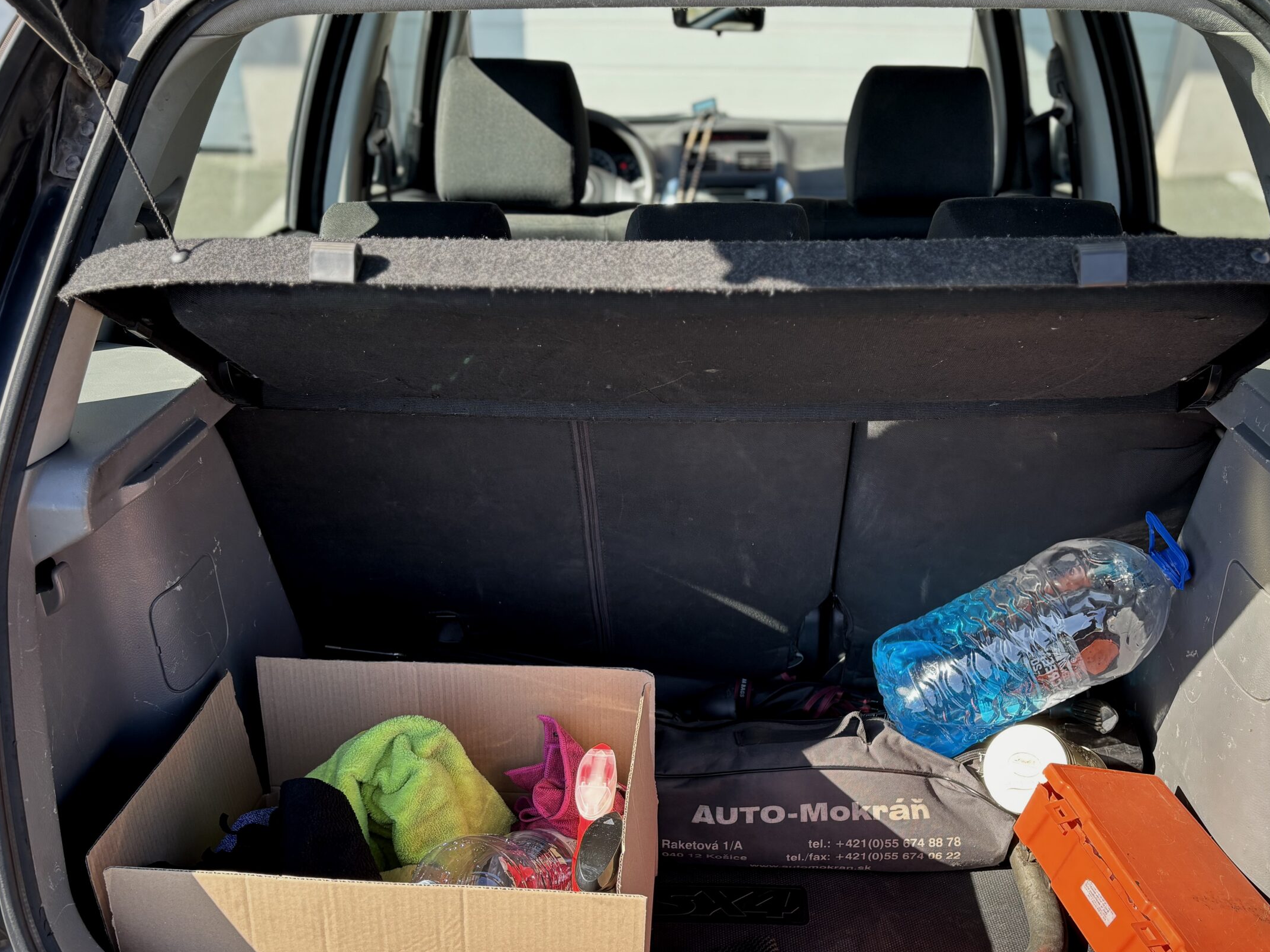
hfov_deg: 58.2
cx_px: 706
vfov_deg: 45.4
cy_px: 530
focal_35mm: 31
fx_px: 1137
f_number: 1.6
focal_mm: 5.96
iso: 50
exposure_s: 1/374
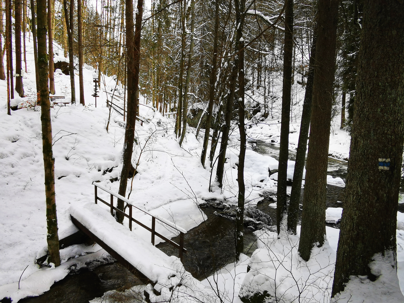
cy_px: 152
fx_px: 292
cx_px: 202
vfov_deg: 54.9
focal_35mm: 25
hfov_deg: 69.4
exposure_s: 1/102
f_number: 2.2
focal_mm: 2.26
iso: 50
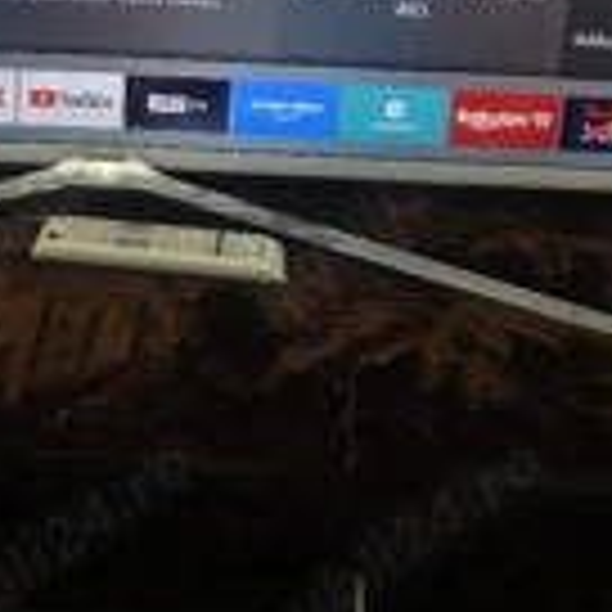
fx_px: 1200
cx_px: 135
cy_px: -94
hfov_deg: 28.1
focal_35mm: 60
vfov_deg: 26.0
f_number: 1.7
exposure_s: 1/101
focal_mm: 6.3
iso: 160
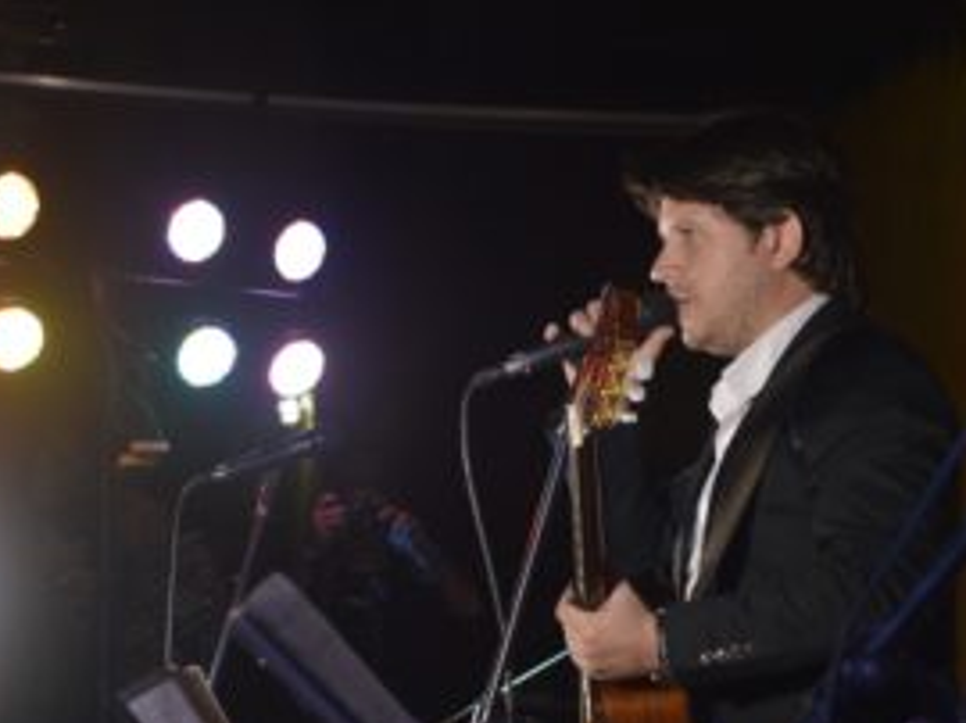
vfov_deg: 13.6
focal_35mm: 109
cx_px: 454
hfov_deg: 18.1
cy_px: 344
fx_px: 3039
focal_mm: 50
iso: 400
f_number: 5
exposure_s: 1/25
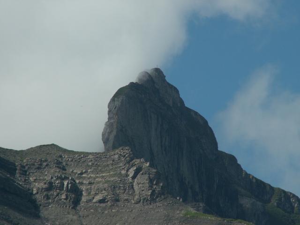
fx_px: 3311
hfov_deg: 5.2
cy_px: 112
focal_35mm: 382
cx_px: 150
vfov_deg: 3.9
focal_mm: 63.41
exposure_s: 1/250
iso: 50
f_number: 8
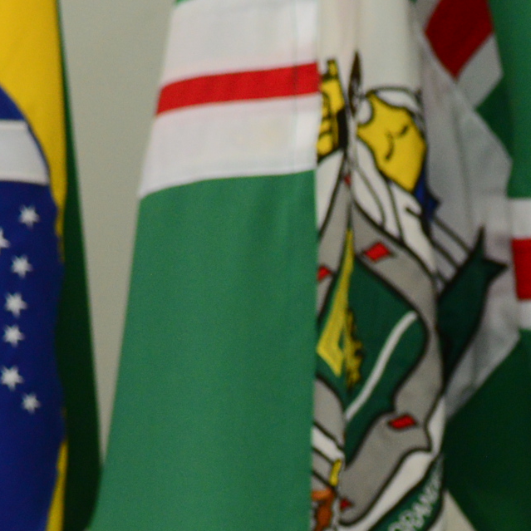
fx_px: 8330
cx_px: 736
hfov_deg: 3.6
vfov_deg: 3.6
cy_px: 764
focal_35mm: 480
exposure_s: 1/125
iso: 1600
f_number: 4.5
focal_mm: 120
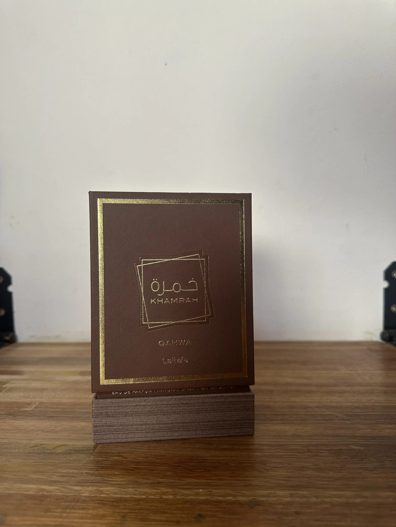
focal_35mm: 24
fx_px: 366
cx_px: 198
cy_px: 264
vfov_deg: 71.6
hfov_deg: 56.8
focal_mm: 6.86
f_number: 1.78
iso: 160
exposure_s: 1/50
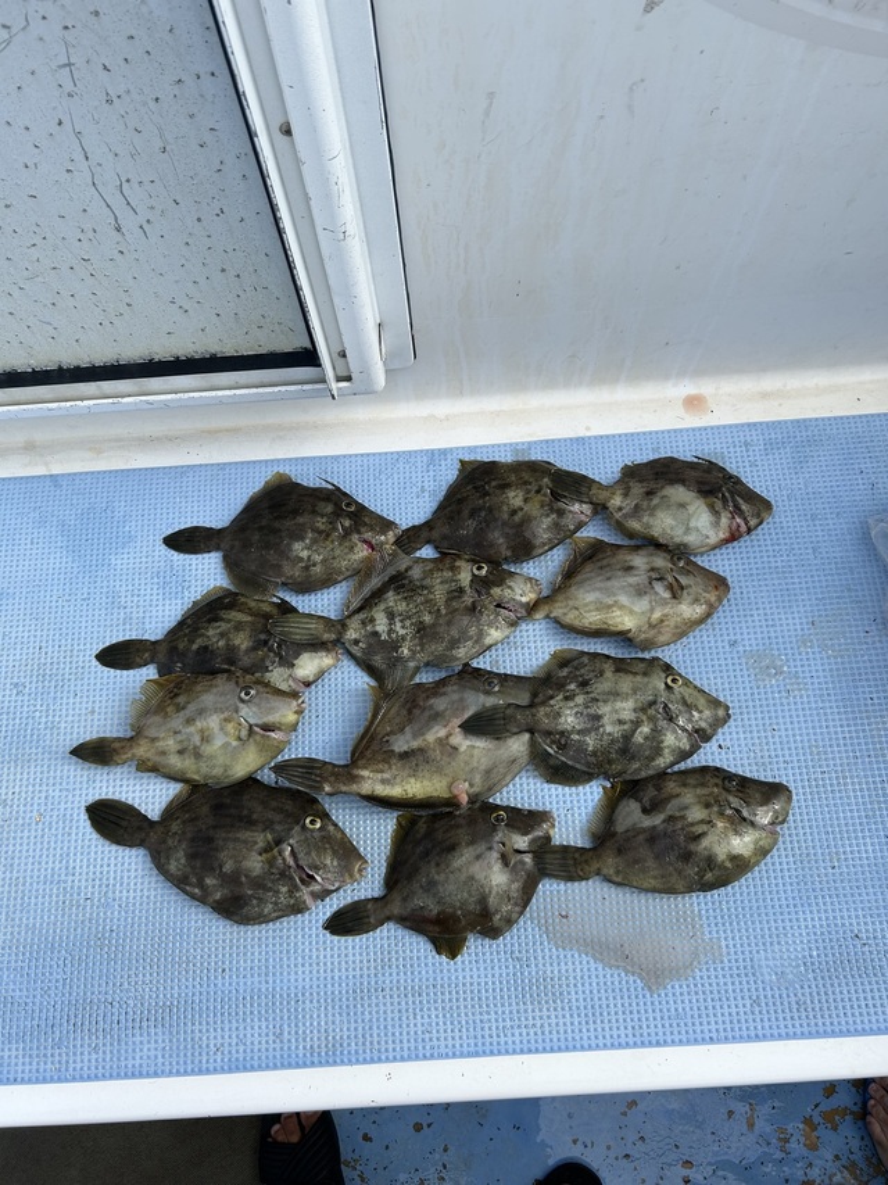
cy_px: 592
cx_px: 444
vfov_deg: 67.3
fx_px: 890
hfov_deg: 53.0
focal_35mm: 26
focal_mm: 5.7
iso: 50
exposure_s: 1/3356
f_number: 1.5
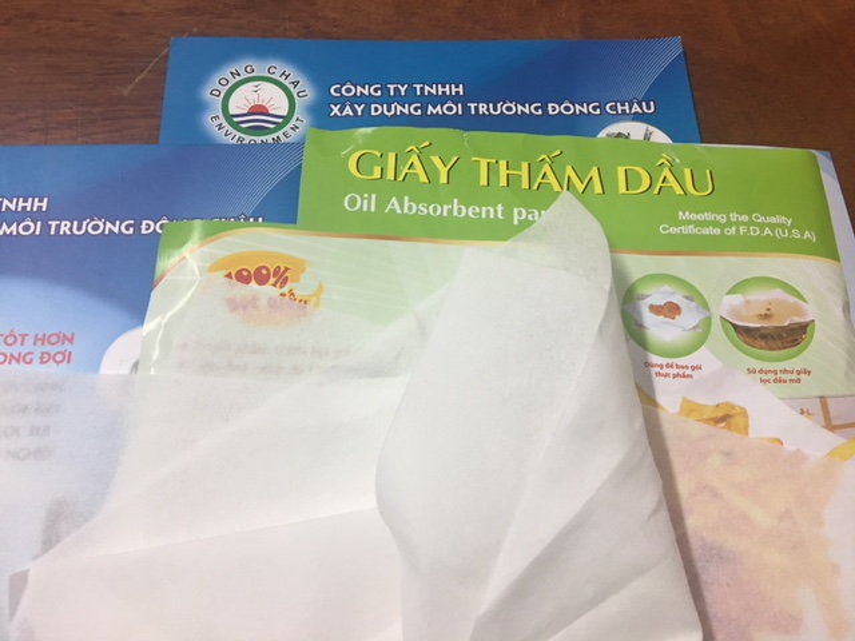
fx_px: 716
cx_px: 428
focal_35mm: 29
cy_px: 320
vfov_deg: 48.2
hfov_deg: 61.7
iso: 80
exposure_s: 1/17
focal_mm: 4.15
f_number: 2.2
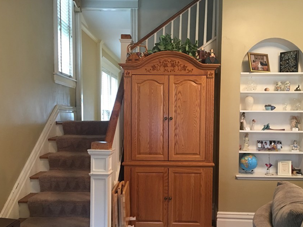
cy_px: 135
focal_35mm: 35
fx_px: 306
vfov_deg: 40.5
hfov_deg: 52.4
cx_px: 173
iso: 100
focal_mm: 4.15
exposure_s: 1/10
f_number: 2.2
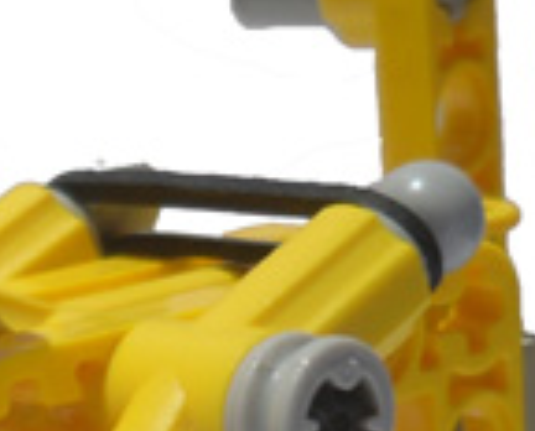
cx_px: -45
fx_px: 2334
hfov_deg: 12.9
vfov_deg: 10.4
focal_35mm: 147
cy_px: 524
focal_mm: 6
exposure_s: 1/490
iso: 80
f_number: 8.1
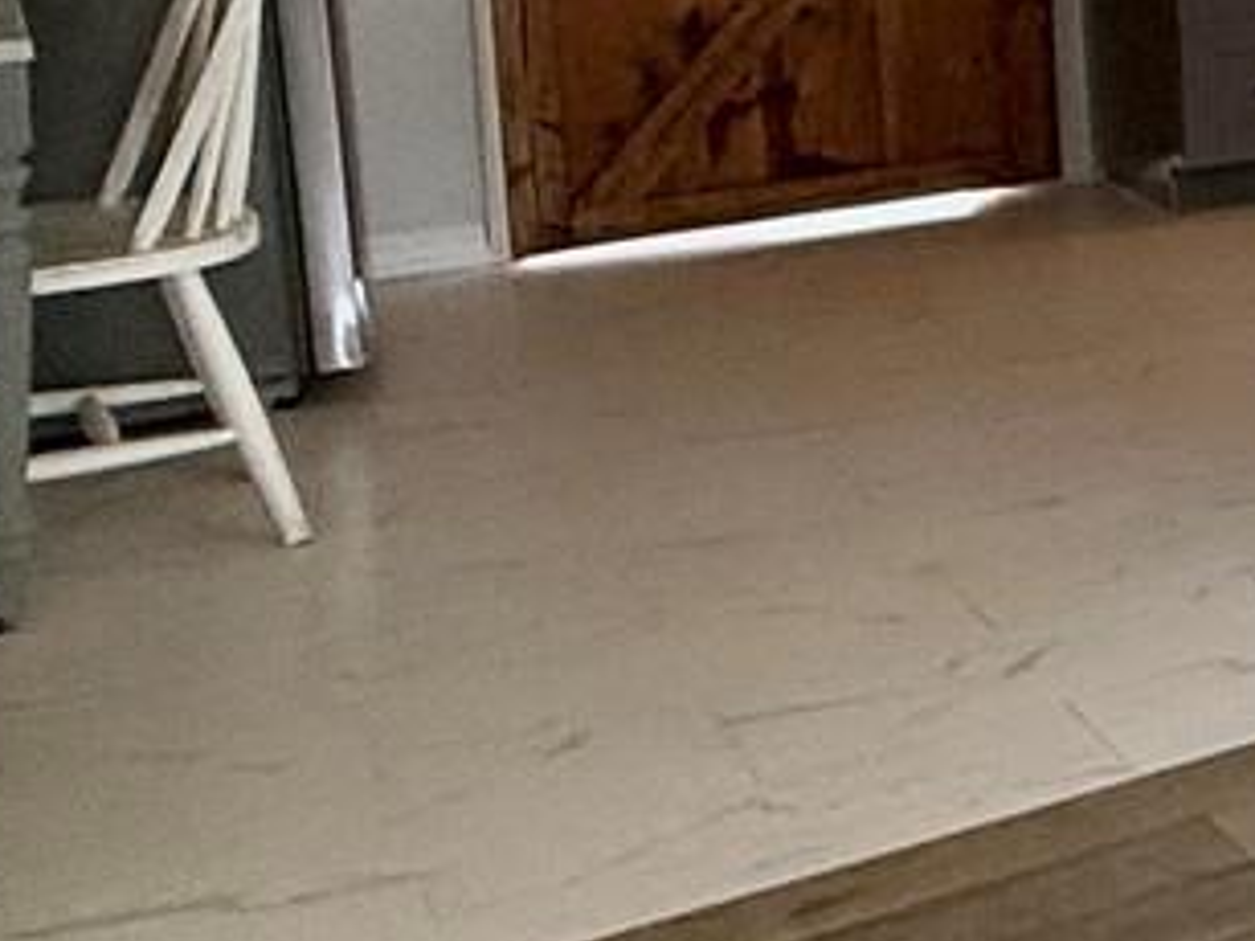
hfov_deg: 16.6
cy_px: -172
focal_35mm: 73
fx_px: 2646
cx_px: 2751
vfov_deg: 19.1
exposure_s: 1/120
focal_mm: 2.22
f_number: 2.2
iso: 100
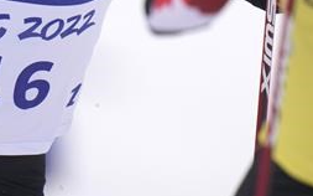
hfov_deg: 1.4
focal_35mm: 1464
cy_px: -13
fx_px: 12486
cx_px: 98
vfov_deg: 0.9
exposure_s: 1/2500
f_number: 4
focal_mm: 560
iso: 250
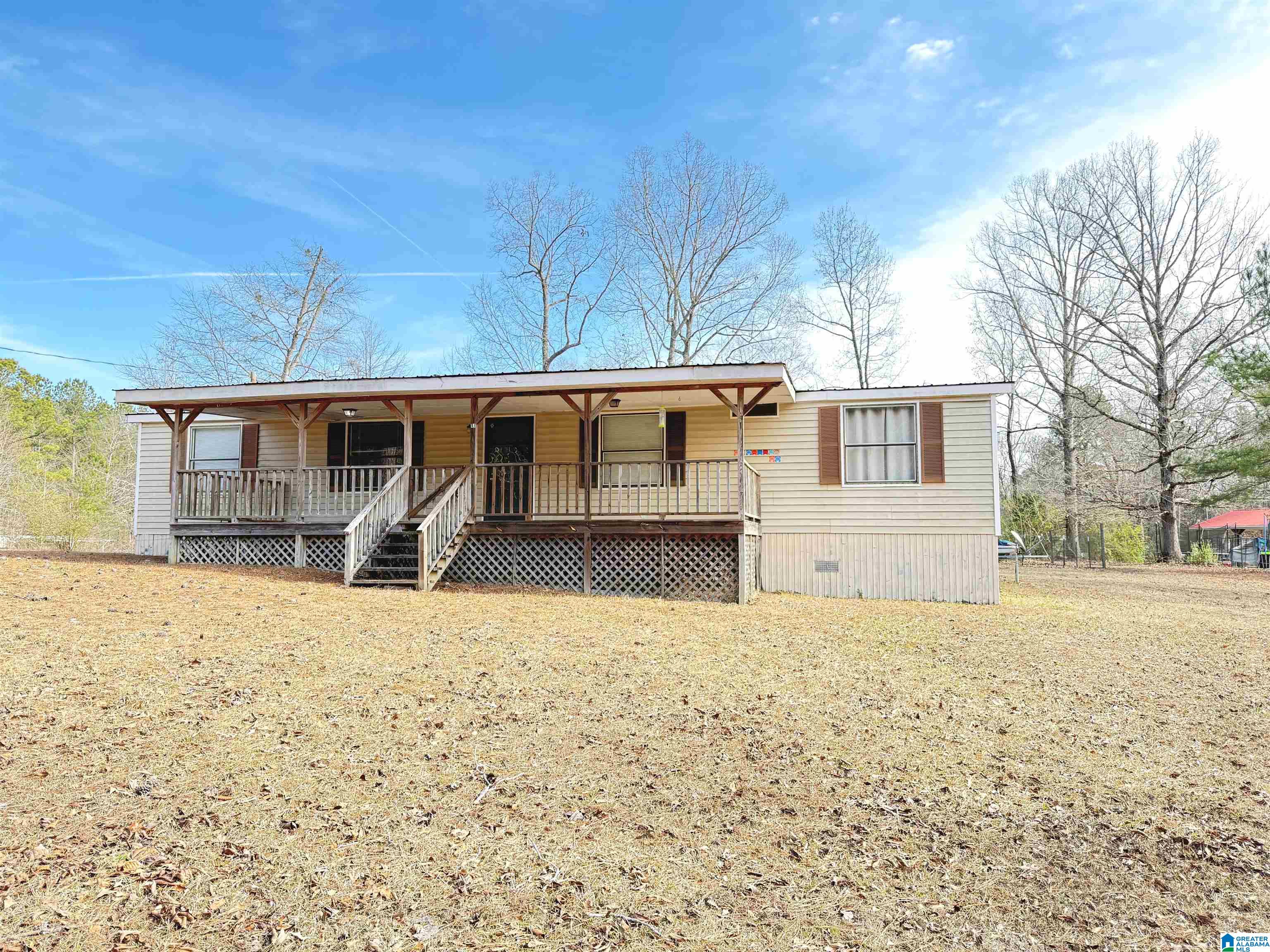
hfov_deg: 71.6
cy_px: 476
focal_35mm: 24
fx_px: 881
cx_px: 635
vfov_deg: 56.8
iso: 100
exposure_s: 1/303
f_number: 1.78
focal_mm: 6.76
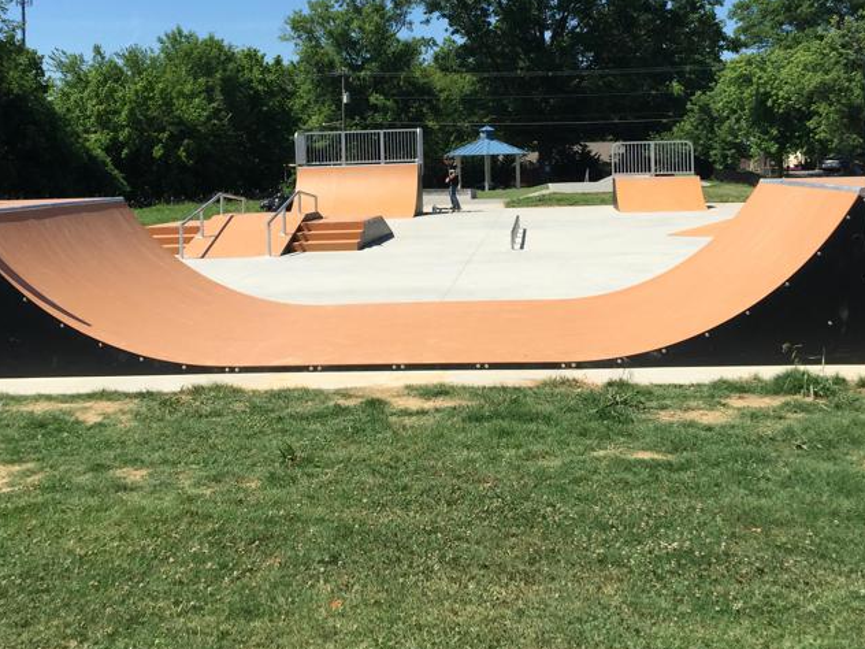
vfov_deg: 30.4
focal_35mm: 47
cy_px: 164
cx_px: 434
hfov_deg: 40.4
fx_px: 1174
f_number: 2.2
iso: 32
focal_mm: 4.15
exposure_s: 1/1721
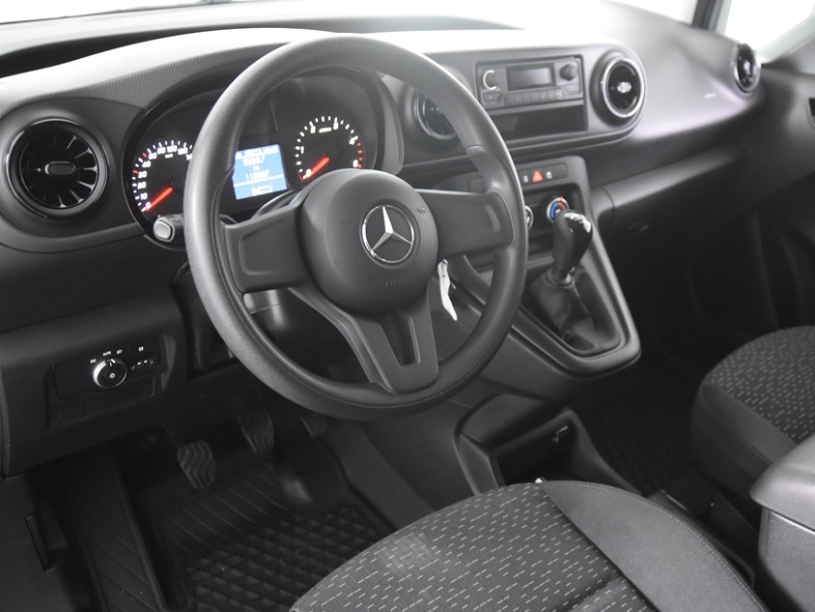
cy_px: 283
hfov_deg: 52.6
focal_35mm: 35
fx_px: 824
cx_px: 429
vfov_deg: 40.7
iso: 4000
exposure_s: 1/30
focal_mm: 20
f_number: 2.8
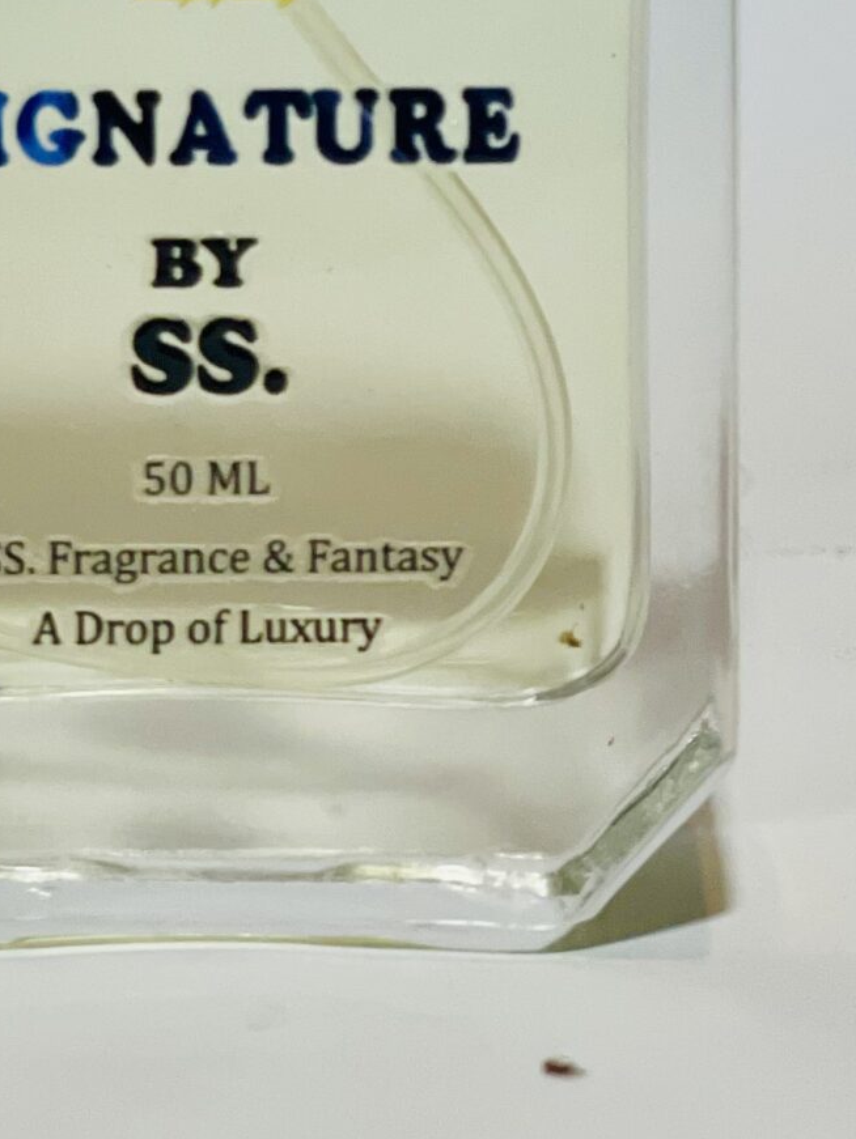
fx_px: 6194
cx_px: 343
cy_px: -262
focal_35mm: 188
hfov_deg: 7.9
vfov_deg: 10.3
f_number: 2.2
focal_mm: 7.5
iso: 125
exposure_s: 1/101
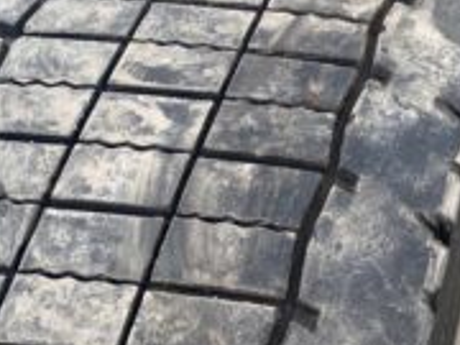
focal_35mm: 62
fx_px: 824
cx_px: 174
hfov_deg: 31.1
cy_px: 160
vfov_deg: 23.6
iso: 40
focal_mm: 4.25
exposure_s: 1/122
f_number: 1.8
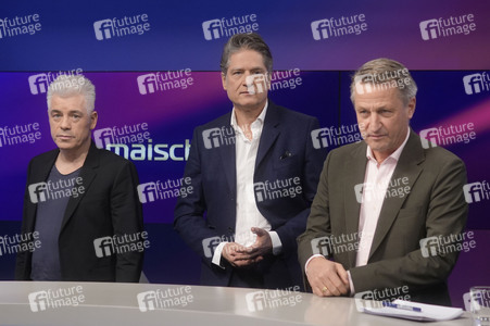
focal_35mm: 45
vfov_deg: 29.8
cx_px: 245
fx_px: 612
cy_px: 163
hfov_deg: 43.6
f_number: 2.2
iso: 640
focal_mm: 30
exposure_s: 1/250
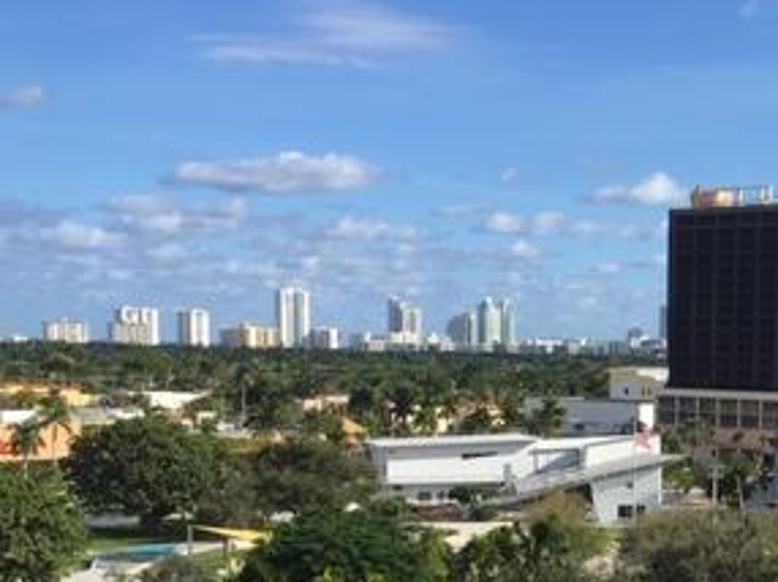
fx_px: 1460
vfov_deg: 22.1
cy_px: 511
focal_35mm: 65
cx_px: 737
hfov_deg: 28.4
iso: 25
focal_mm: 4.15
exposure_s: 1/1282
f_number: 2.2
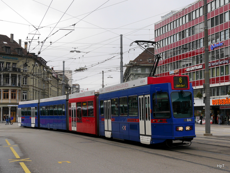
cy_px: 86
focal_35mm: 36
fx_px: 239
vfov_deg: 39.7
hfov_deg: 51.3
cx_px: 115
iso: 160
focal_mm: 18
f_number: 6.3
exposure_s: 1/200
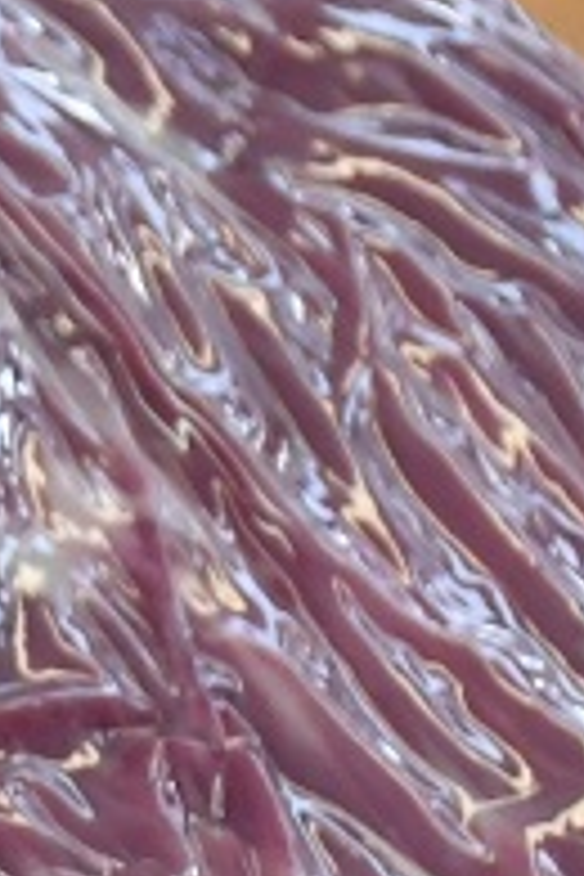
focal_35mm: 600
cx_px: -2102
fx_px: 14599
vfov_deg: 3.4
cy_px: 1361
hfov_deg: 2.2
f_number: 7.1
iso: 1600
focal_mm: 52
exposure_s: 1/125
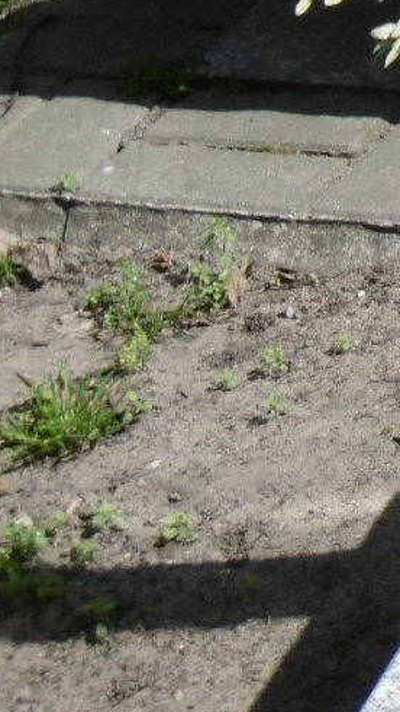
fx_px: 5056
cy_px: -287
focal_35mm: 268
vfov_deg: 7.9
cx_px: 1374
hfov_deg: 4.3
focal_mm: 10.5
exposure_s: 1/640
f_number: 4.2
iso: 100
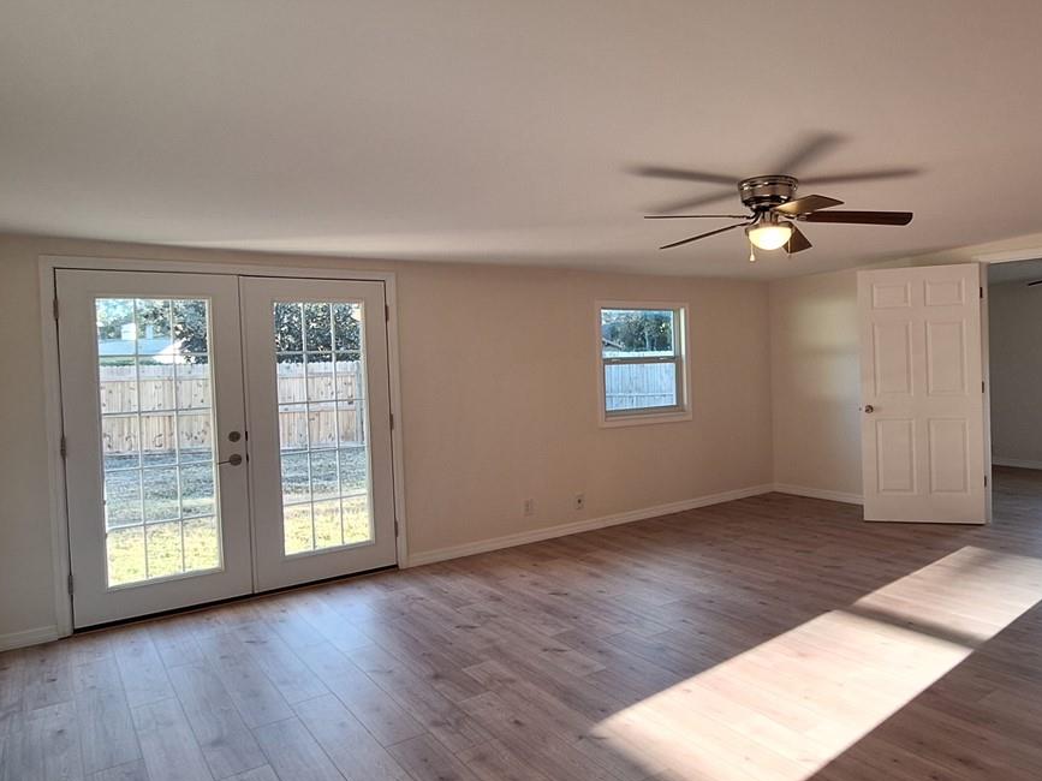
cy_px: 354
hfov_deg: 70.6
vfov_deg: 56.7
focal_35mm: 24
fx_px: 722
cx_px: 644
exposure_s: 1/40
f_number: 2.2
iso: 50
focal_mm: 1.74
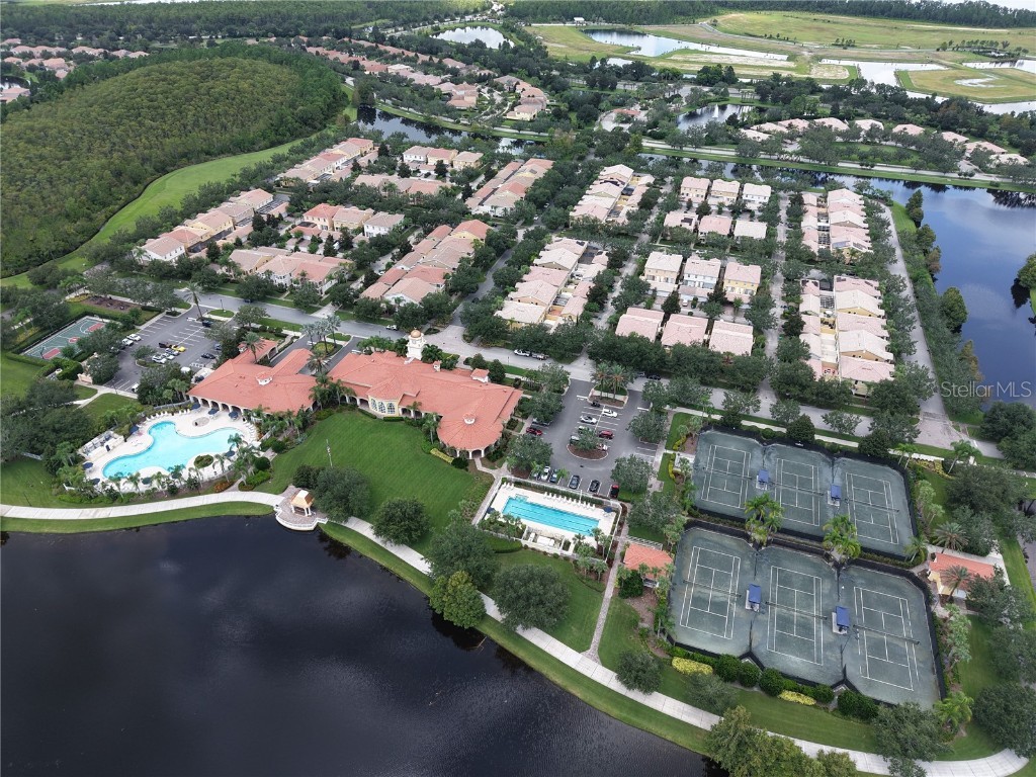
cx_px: 518
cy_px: 388
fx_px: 718
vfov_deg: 56.8
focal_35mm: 24
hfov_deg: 71.6
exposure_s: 1/1000
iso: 110
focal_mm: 8.67
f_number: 1.8
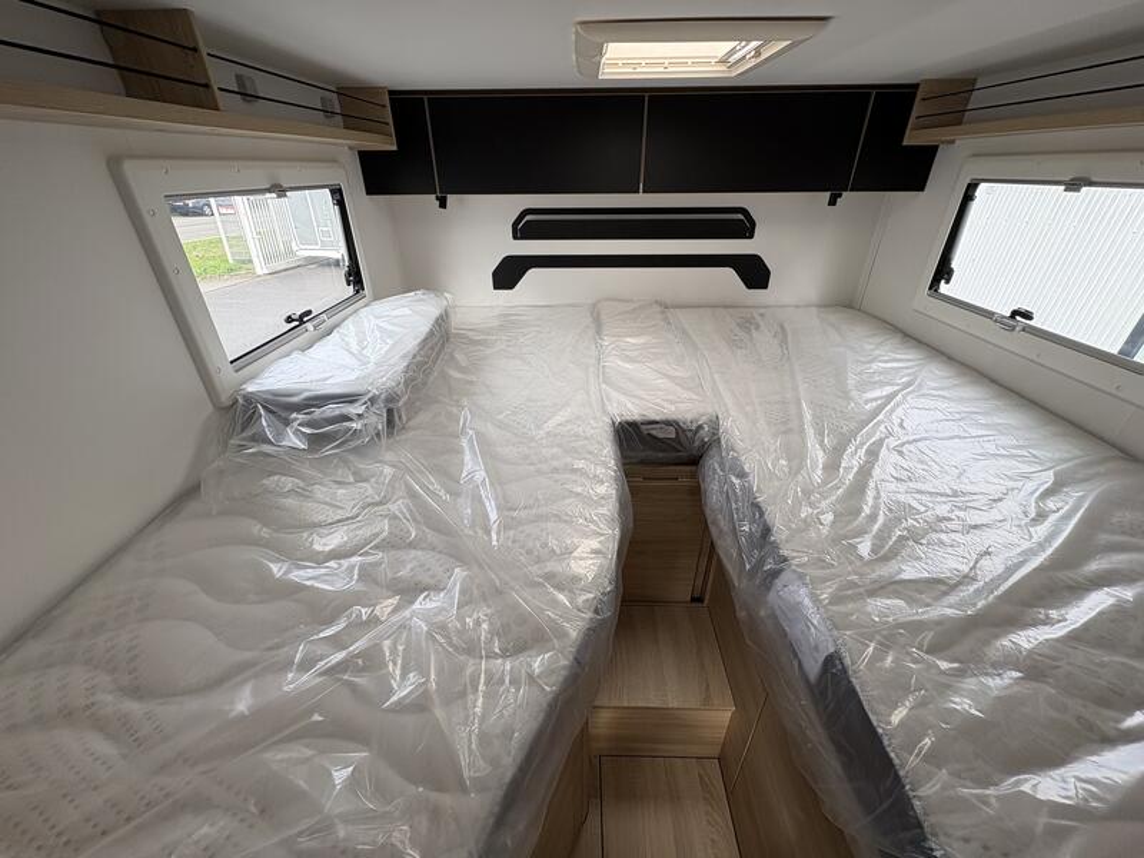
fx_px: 463
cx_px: 572
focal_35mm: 14
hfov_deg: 102.1
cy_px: 429
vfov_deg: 85.7
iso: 50
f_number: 2.2
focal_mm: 2.22
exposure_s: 1/99
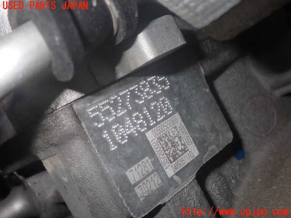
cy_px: 109
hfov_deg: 45.8
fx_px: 345
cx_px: 146
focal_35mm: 41
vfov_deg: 35.1
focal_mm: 7.31
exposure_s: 1/40
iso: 200
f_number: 8
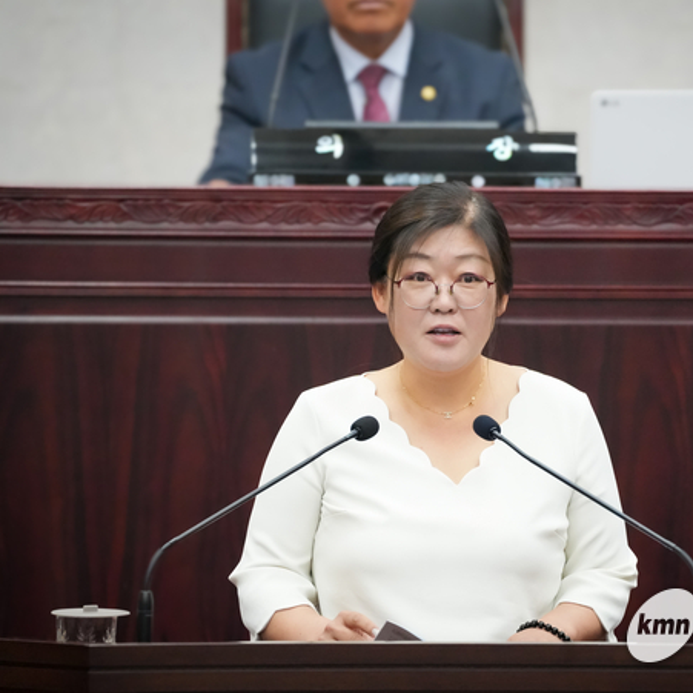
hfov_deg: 4.4
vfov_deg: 4.4
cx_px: 438
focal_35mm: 400
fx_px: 9060
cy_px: 346
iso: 6400
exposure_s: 1/320
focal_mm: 312
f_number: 5.6
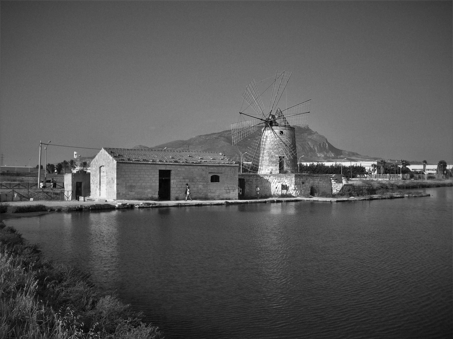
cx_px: 226
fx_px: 419
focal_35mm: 32
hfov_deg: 56.8
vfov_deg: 44.2
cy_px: 170
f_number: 2.8
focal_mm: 5.7
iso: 64
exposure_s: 1/640
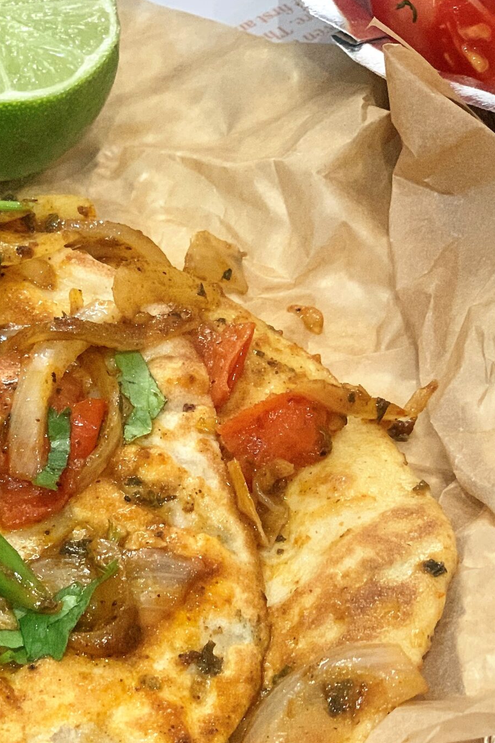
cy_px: 514
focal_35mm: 102
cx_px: 168
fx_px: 2103
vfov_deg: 19.9
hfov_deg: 13.4
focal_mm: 6
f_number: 2.4
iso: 200
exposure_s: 1/50
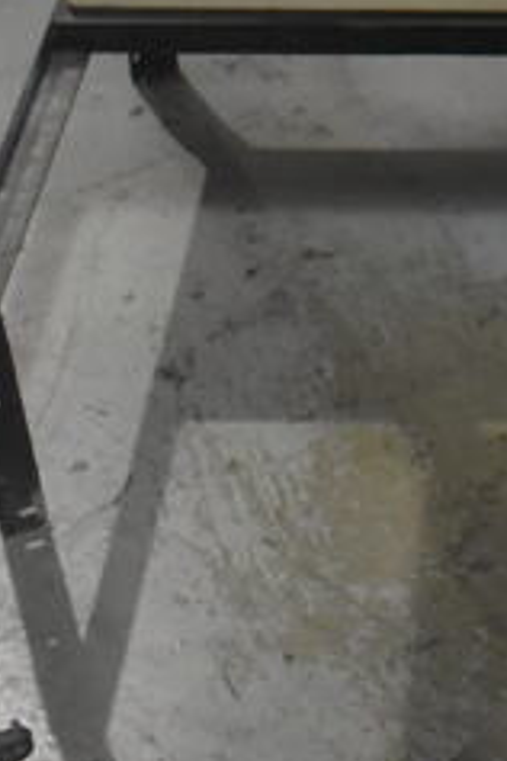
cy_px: -294
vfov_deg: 18.0
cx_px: 542
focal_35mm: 104
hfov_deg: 12.9
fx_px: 2197
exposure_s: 1/30
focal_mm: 18
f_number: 3.5
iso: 3200
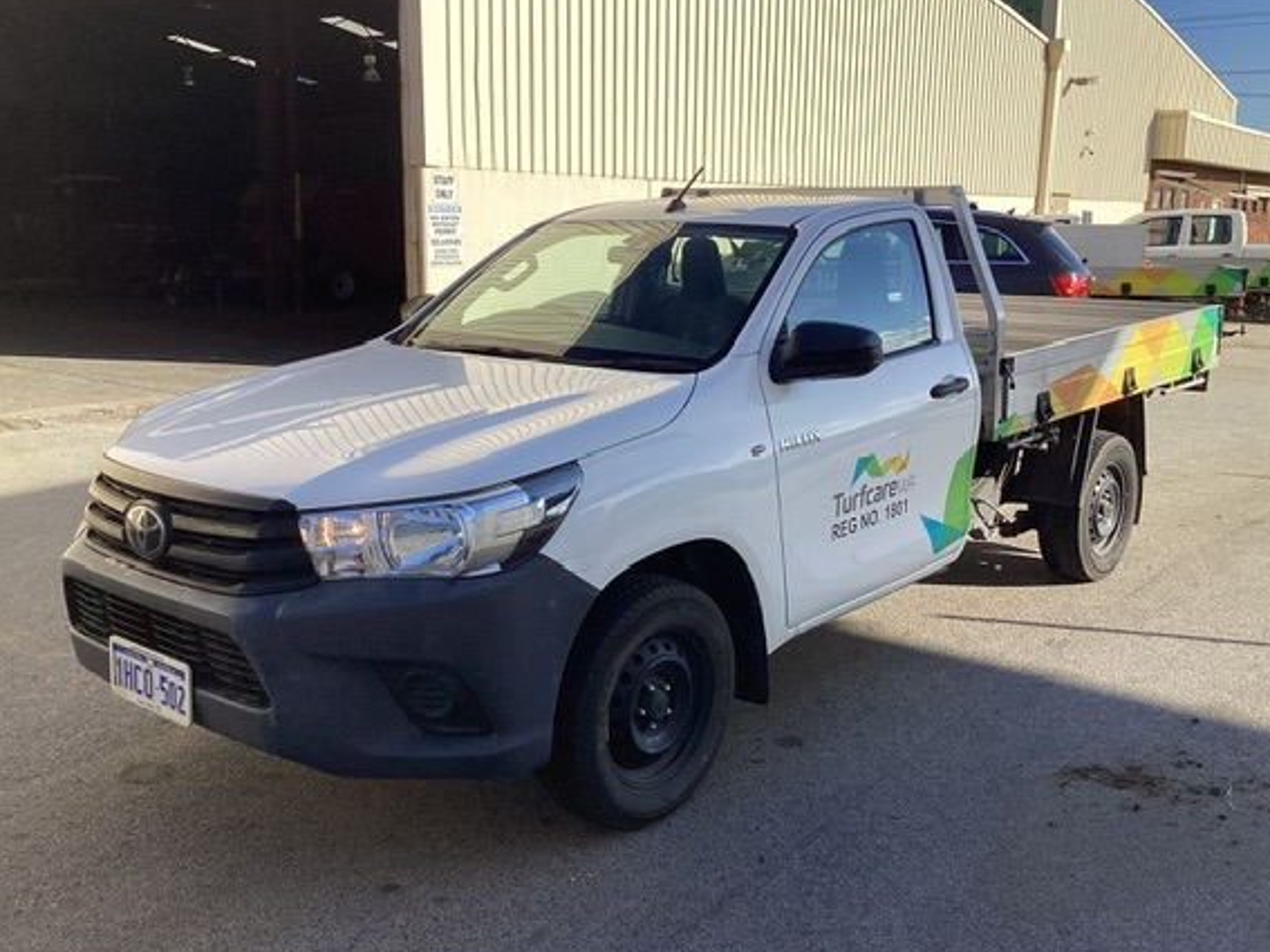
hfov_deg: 52.6
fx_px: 1284
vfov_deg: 40.7
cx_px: 676
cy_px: 439
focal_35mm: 35
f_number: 2.4
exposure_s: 1/1314
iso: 25
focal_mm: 3.3
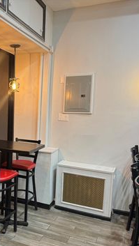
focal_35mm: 37
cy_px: 130
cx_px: 10
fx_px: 242
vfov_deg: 54.0
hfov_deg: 30.4
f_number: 1.78
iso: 250
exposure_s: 1/60
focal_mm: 6.76
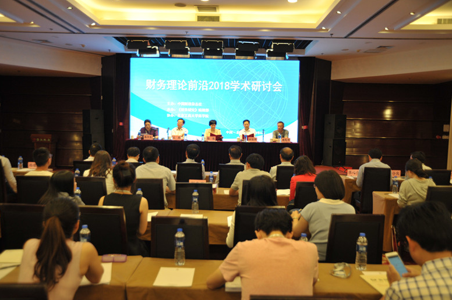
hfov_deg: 57.3
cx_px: 228
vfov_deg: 39.9
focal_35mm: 33
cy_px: 148
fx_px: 414
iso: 1250
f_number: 4.5
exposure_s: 1/80
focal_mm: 32
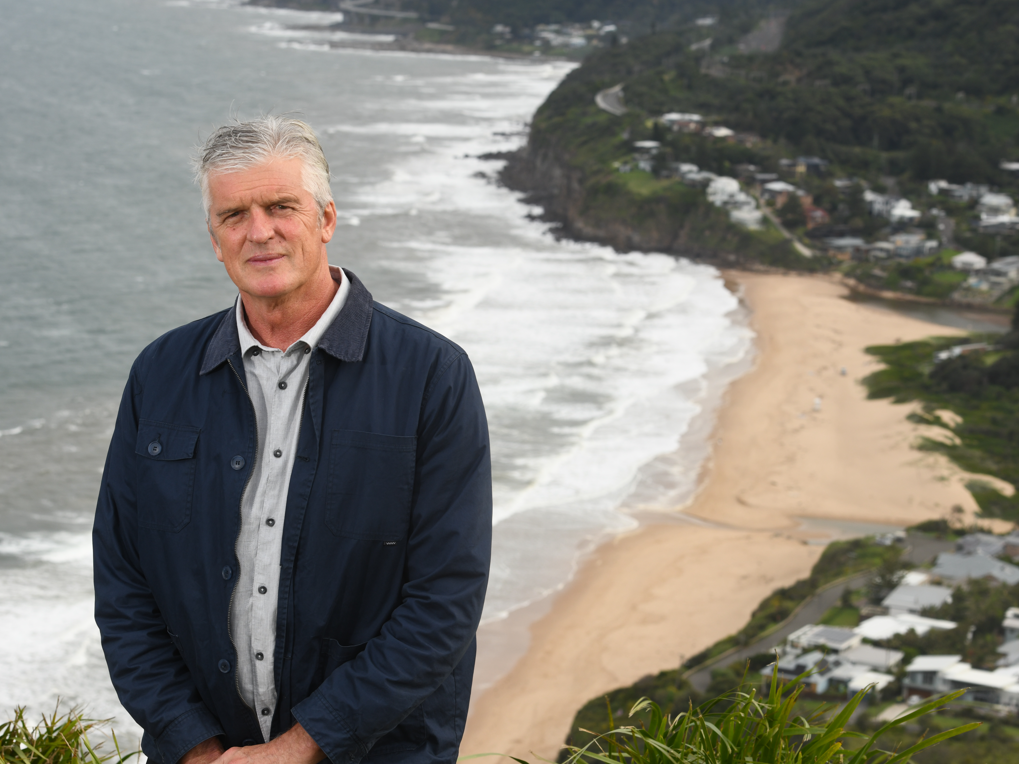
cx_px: 468
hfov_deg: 21.5
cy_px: 446
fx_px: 2679
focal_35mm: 91
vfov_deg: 16.2
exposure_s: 1/200
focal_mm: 70
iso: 250
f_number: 9
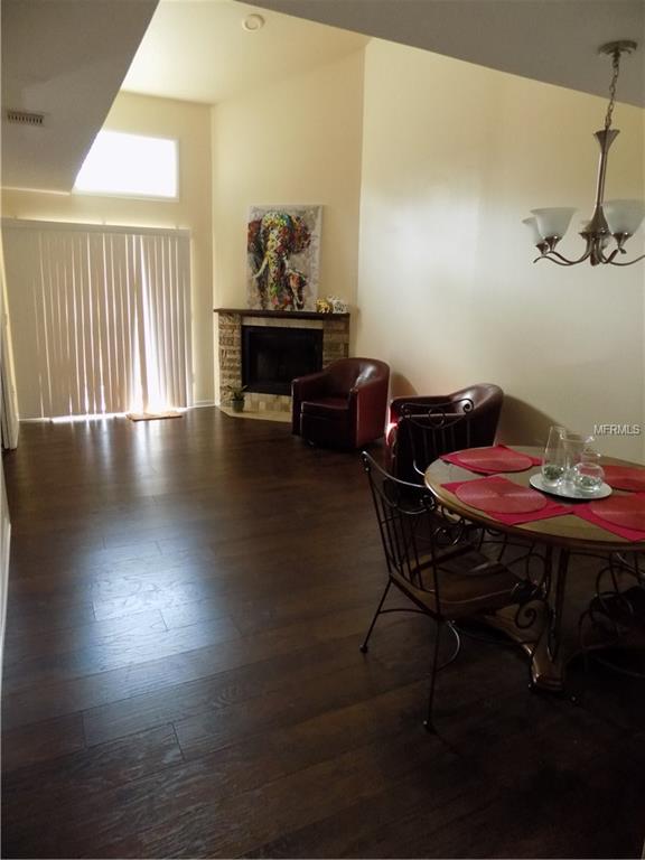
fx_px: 571
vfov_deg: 73.9
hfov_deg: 58.9
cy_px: 430
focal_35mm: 23
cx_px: 322
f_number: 3.1
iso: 360
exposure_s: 1/30
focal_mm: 4
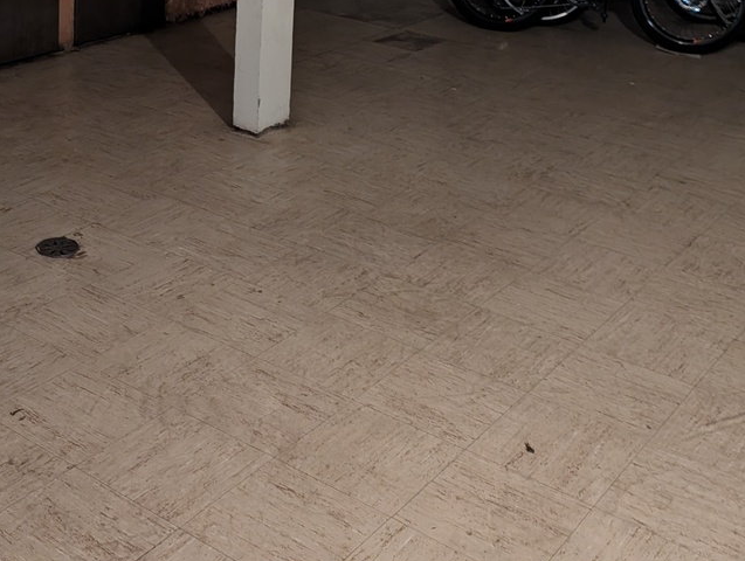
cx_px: 312
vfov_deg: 25.1
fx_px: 1164
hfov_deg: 35.4
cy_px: -67
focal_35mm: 54
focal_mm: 6.9
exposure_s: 1/30.3
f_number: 1.68
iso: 216
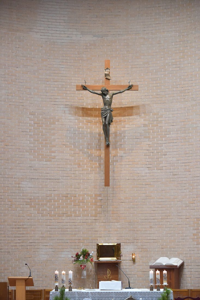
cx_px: 100
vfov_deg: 15.2
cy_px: 150
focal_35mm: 135
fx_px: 1124
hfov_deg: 10.2
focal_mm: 135
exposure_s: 1/200
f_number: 5.6
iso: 5600
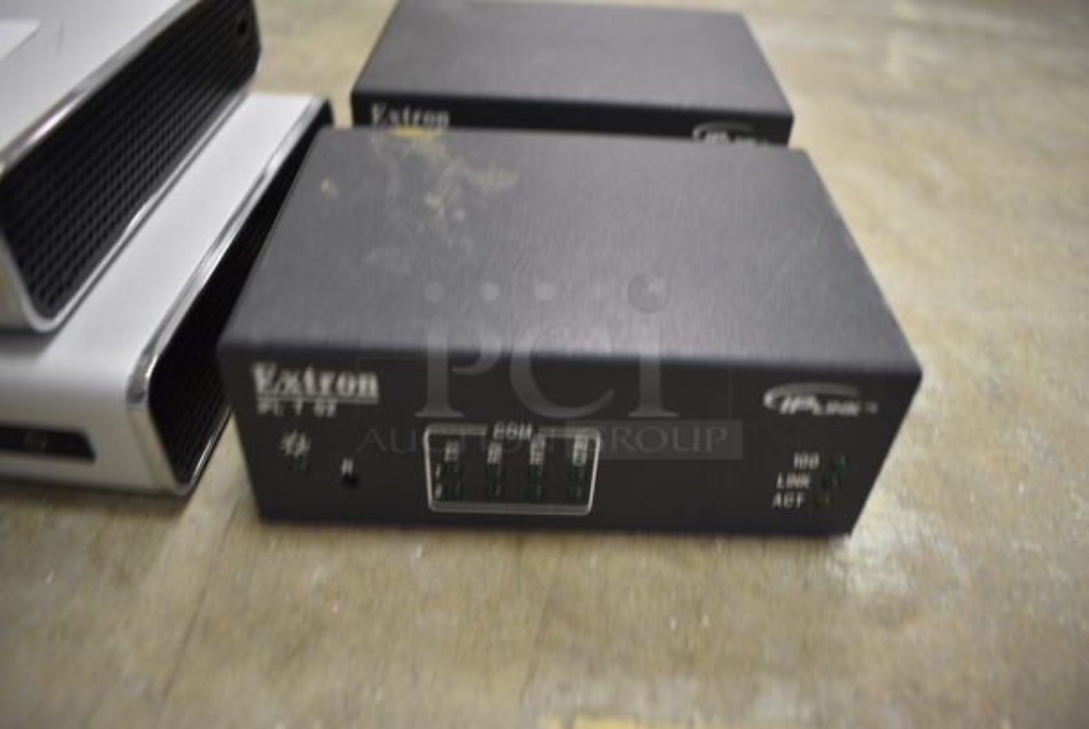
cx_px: 544
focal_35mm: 27
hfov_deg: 67.3
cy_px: 364
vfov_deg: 48.0
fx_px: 818
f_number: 4
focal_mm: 18
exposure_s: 1/60
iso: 1250
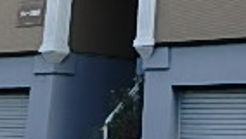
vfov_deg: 11.1
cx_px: 269
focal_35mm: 103
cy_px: -104
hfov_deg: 19.9
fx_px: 672
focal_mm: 3.7
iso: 125
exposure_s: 1/200
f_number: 3.5
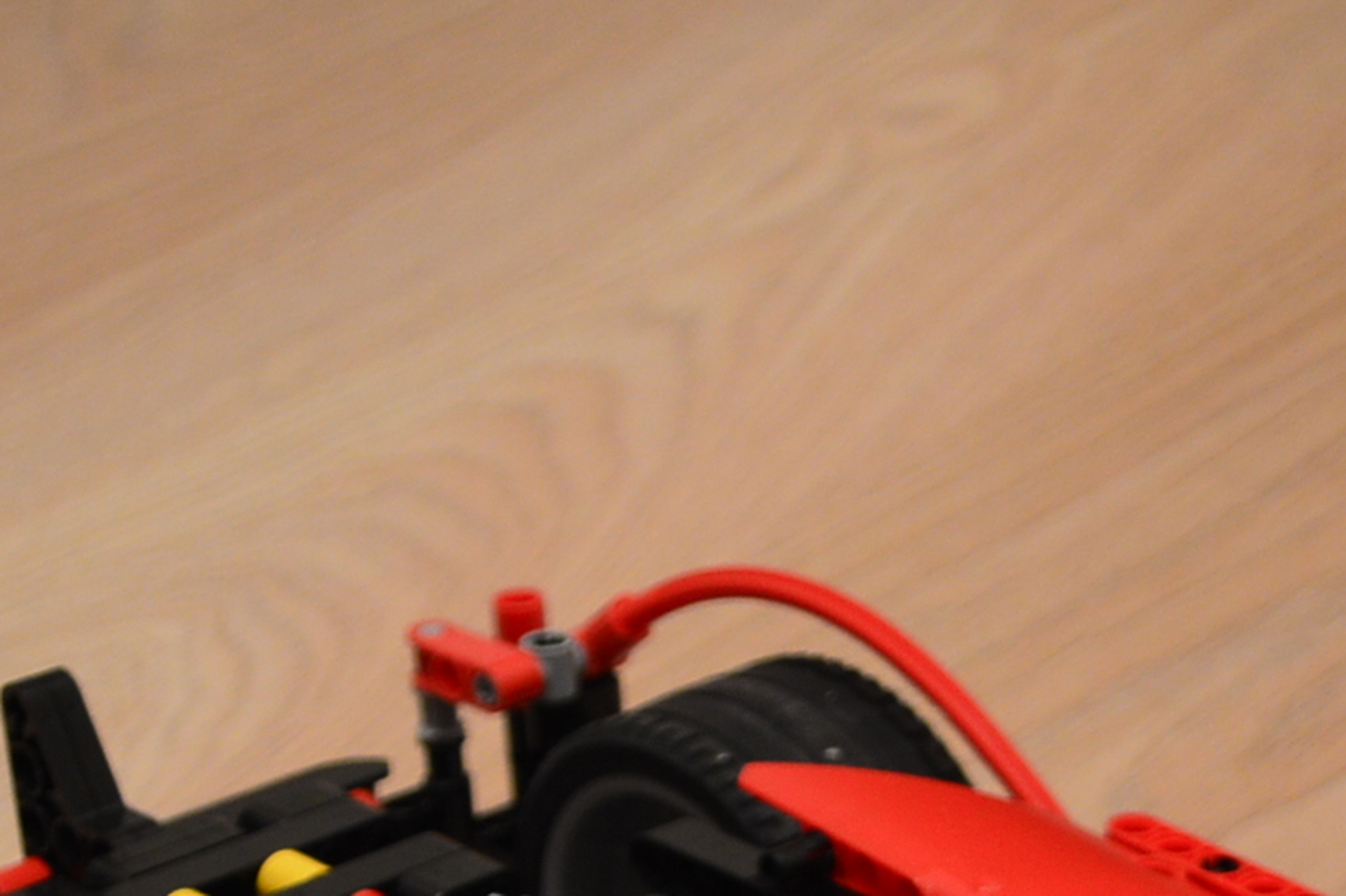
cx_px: 1394
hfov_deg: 14.9
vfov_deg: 9.6
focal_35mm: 135
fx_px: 5044
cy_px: 1616
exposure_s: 1/15
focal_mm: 22
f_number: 4
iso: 400
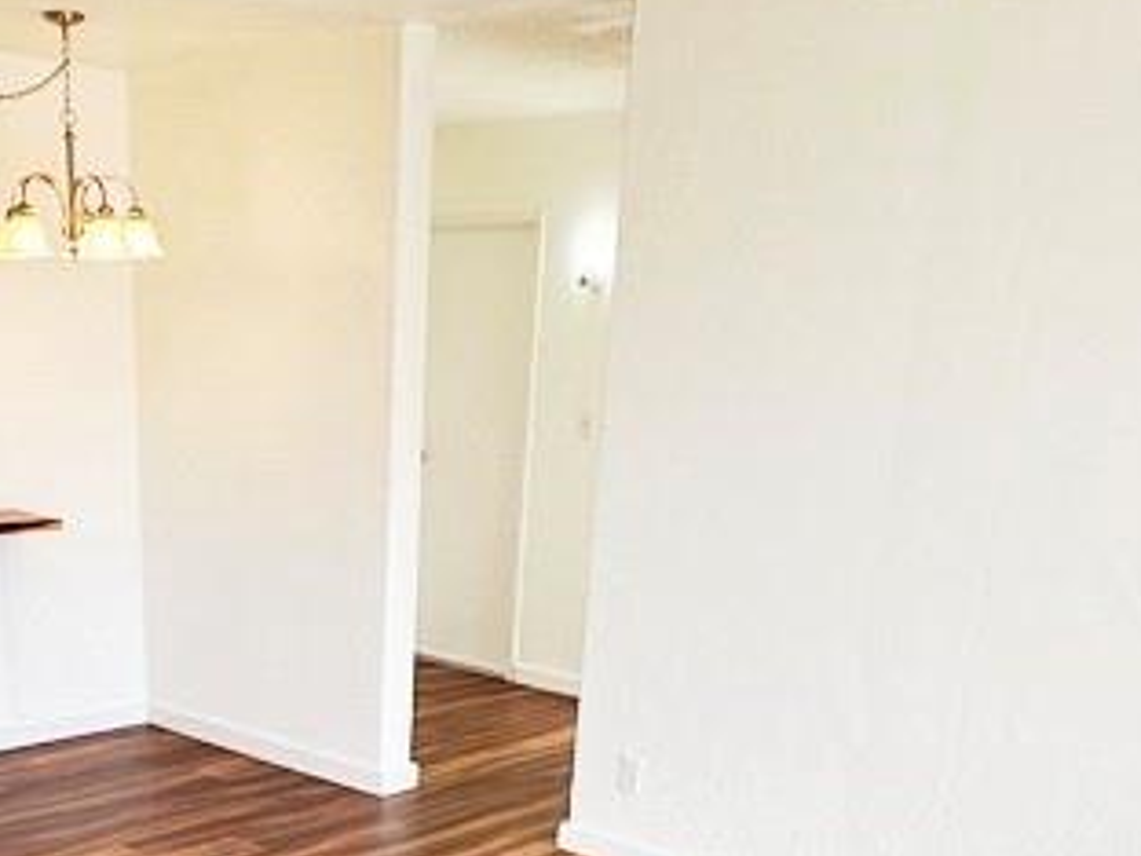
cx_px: 347
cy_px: 947
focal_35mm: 46
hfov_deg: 40.5
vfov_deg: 28.5
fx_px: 1516
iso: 40
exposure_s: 1/165
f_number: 2.2
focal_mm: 2.22
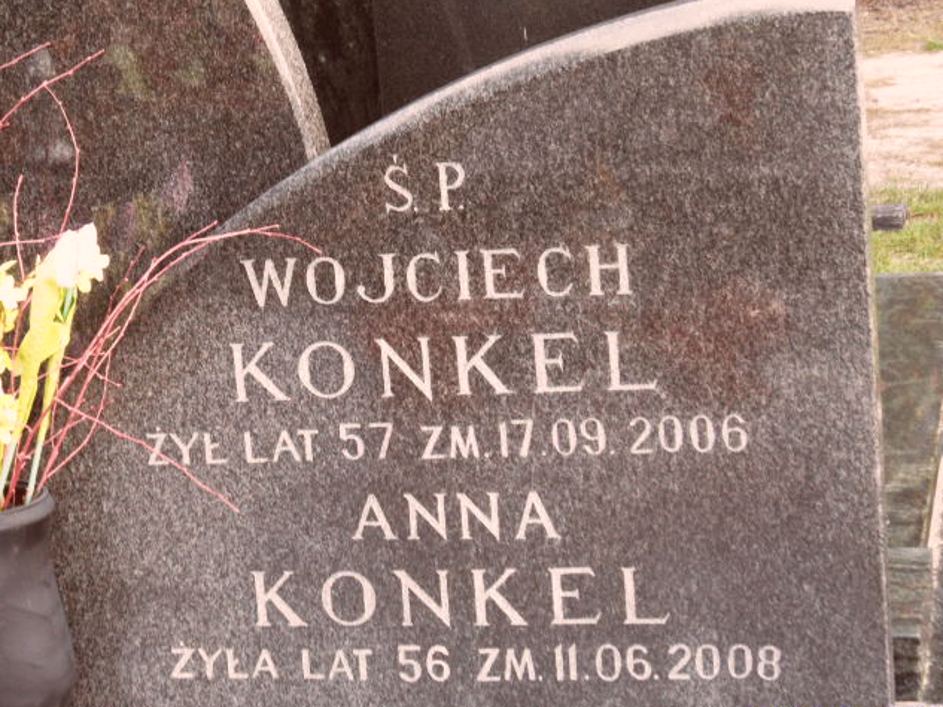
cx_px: 295
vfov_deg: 15.2
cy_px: 265
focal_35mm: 97
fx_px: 2643
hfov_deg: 20.1
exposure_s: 1/45
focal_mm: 10.3
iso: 100
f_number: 4
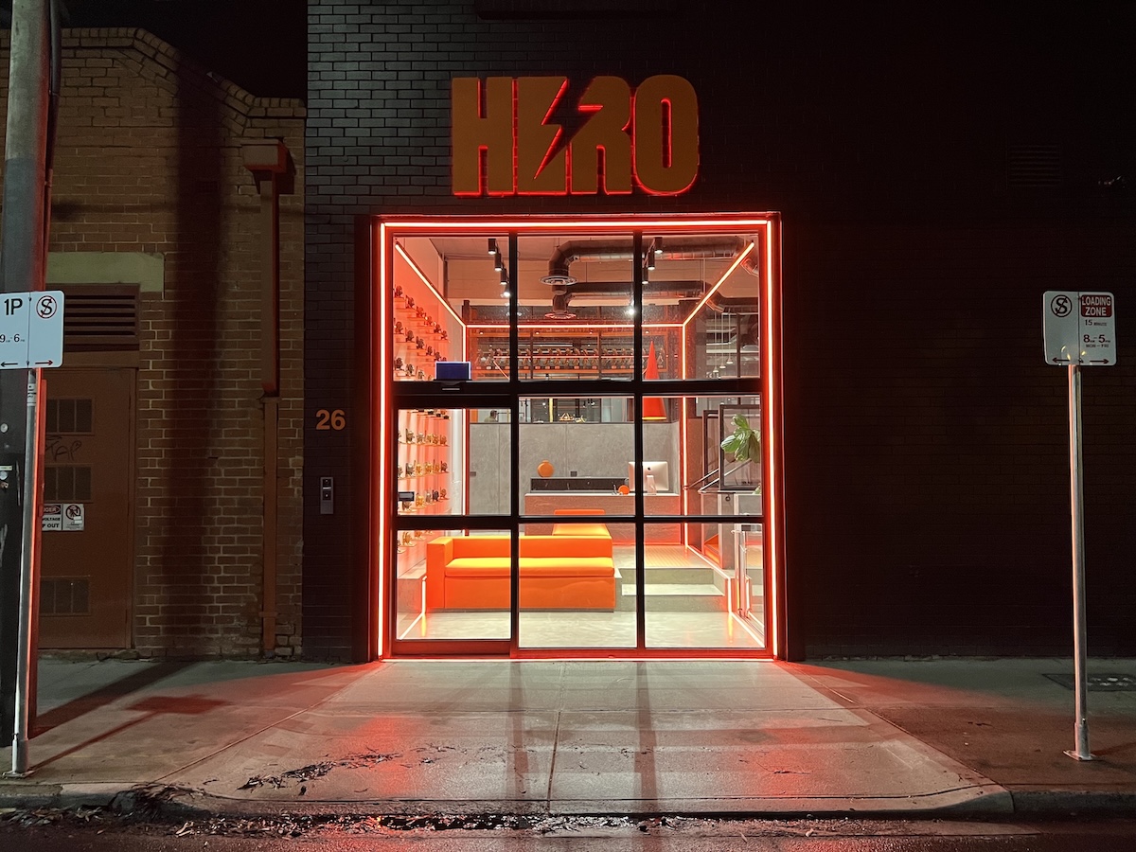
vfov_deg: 53.1
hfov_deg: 67.3
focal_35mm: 26
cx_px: 568
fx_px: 853
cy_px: 426
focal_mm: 5.7
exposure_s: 1/57
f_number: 1.5
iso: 500
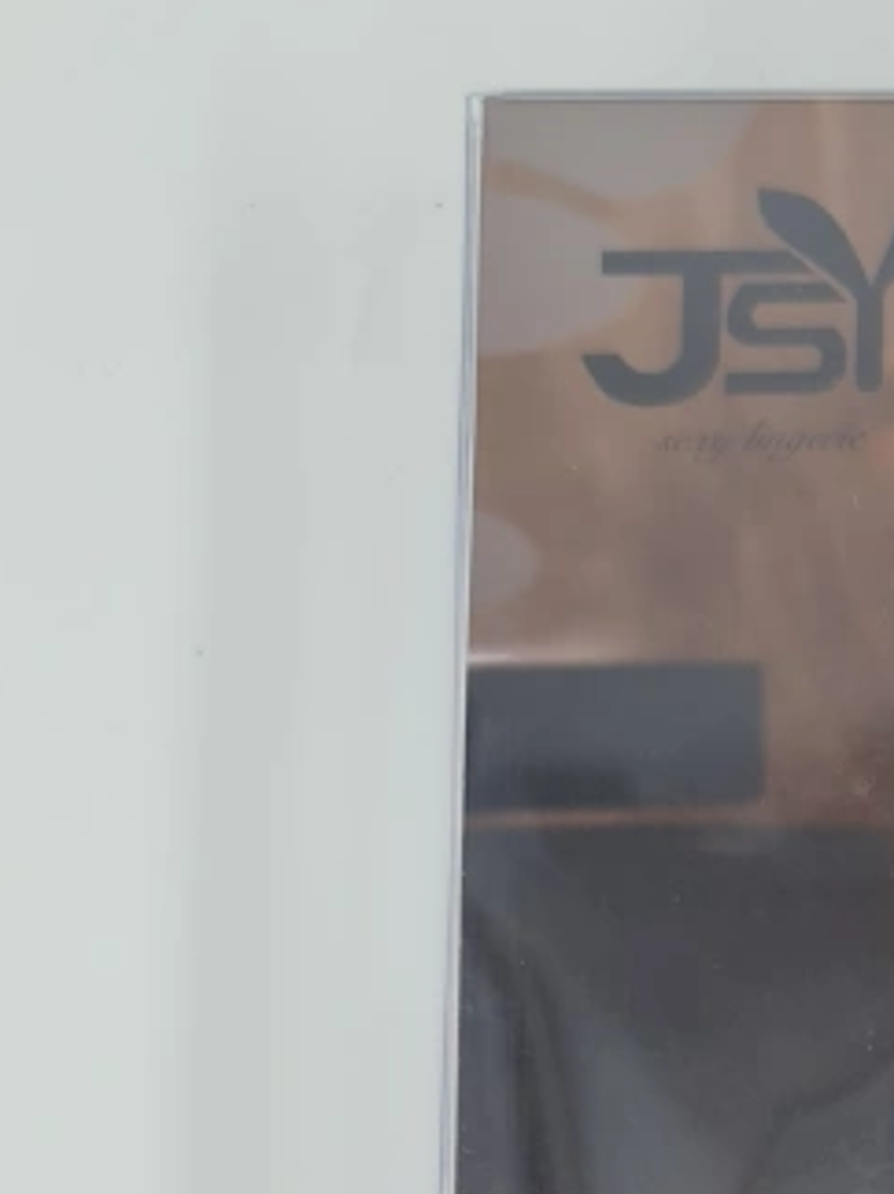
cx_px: 1282
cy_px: 1649
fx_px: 3205
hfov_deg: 14.9
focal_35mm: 93
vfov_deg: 19.1
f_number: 1.8
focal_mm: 7
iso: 50
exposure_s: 1/186
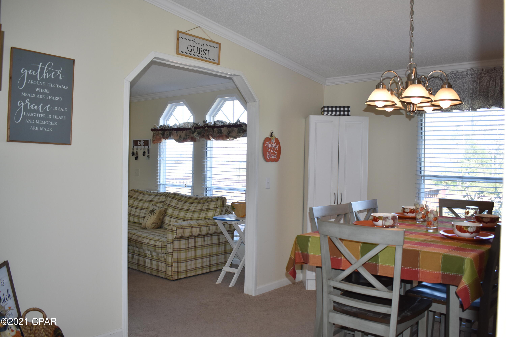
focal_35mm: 32
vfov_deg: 41.7
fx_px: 443
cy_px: 168
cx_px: 253
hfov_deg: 59.5
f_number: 5
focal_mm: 21
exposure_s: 1/200
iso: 500
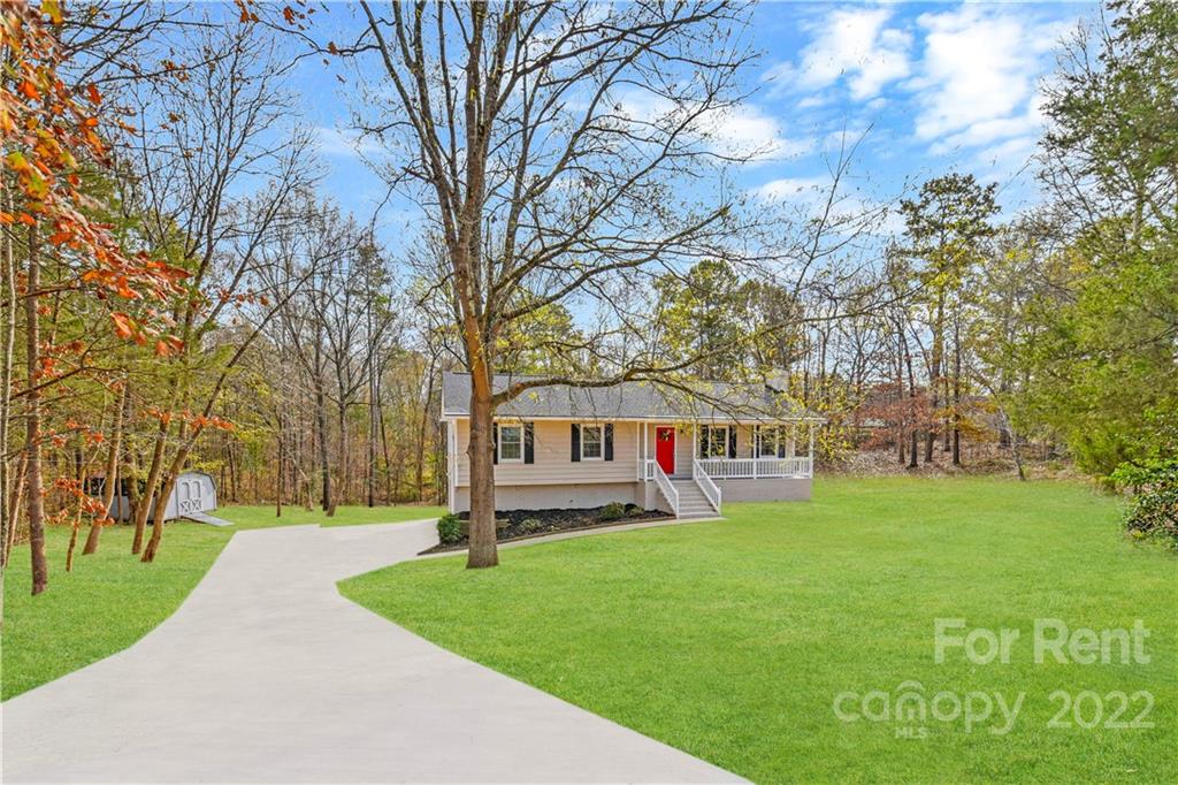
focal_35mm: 15
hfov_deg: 100.4
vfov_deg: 77.3
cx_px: 589
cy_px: 392
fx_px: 491
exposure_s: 1/250
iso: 200
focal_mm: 15
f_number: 8
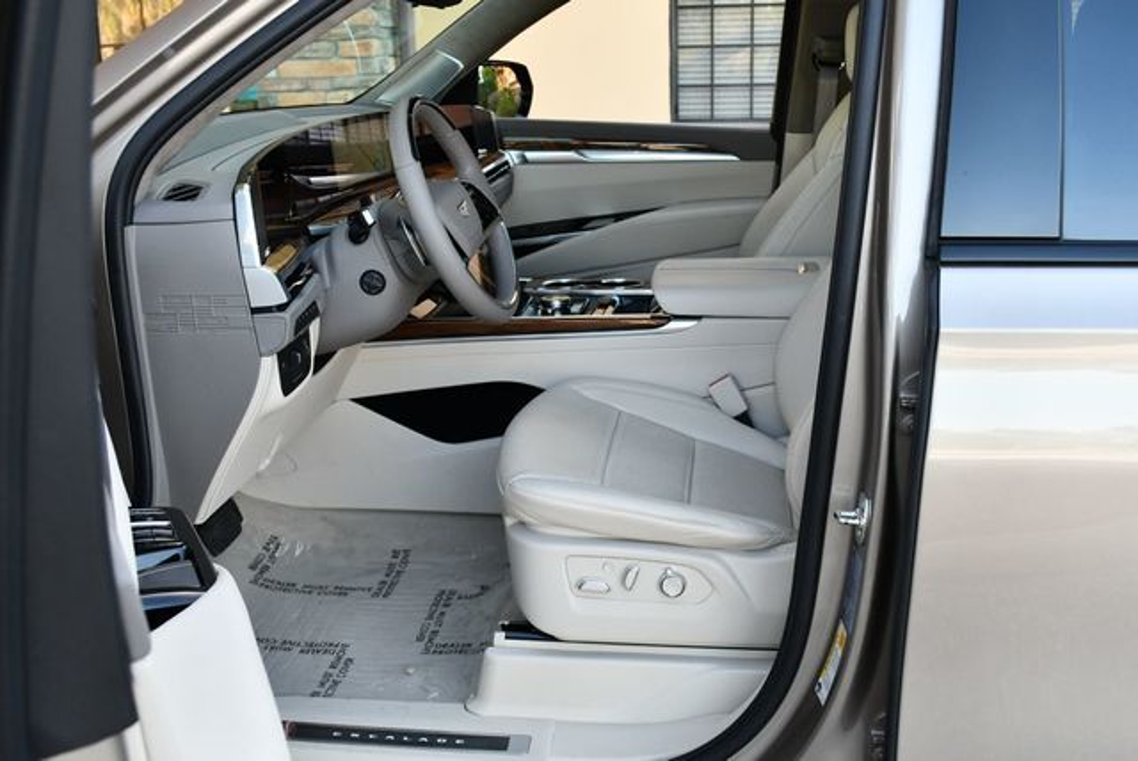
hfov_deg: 53.1
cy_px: 380
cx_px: 569
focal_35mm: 36
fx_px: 1139
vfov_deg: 36.9
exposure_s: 1/250
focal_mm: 18
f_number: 4
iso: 400
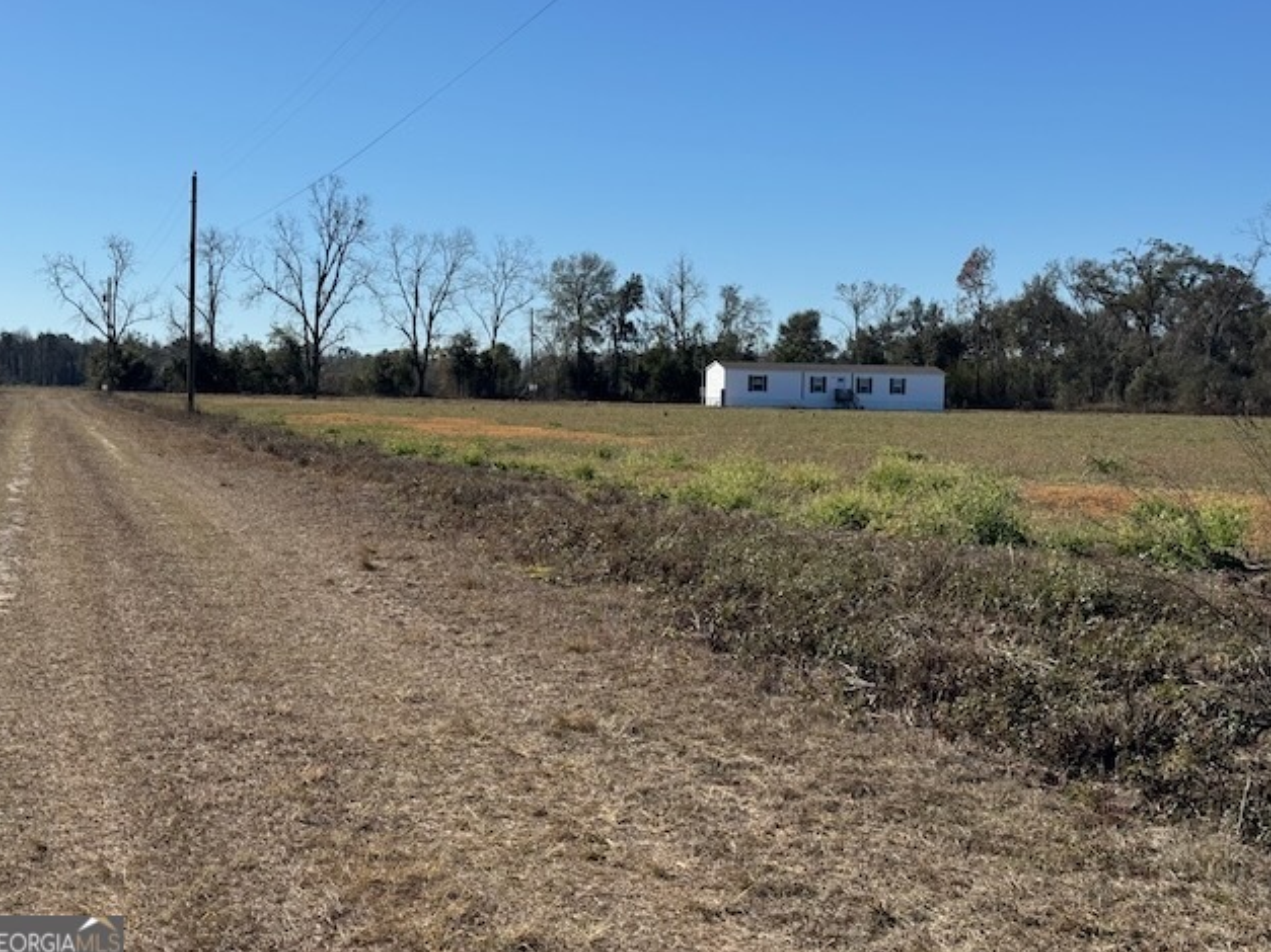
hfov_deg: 38.9
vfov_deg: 29.7
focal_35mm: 49
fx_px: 1799
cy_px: 478
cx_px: 626
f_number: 1.78
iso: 64
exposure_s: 1/6410
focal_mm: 6.76
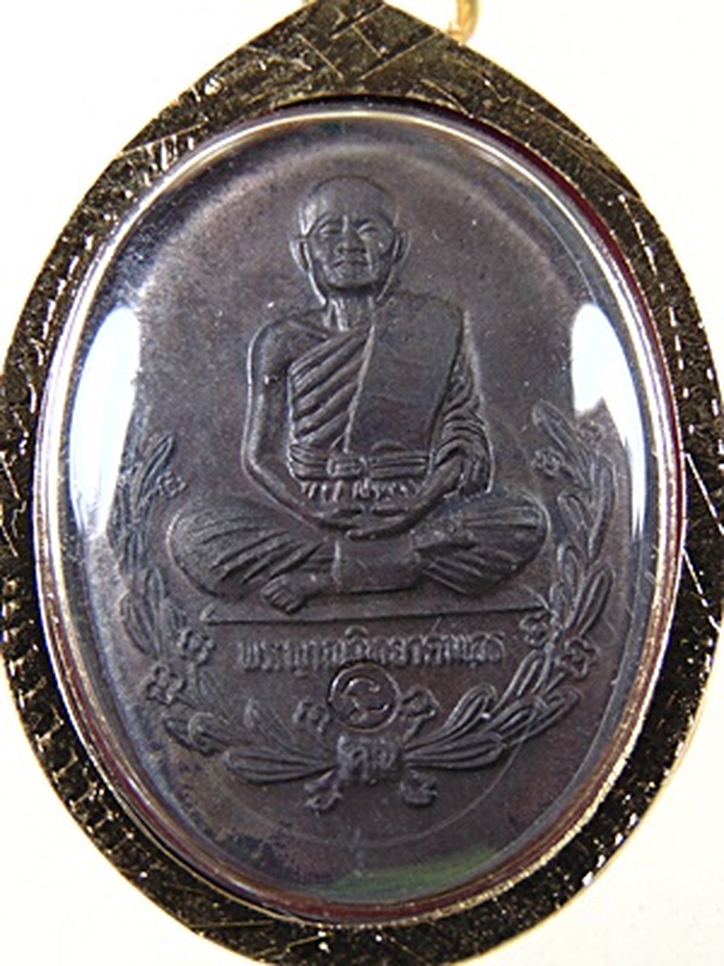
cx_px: 362
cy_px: 483
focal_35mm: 39
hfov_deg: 36.8
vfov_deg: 47.9
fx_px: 1088
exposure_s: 1/30
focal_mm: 6.9
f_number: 3.3
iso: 100
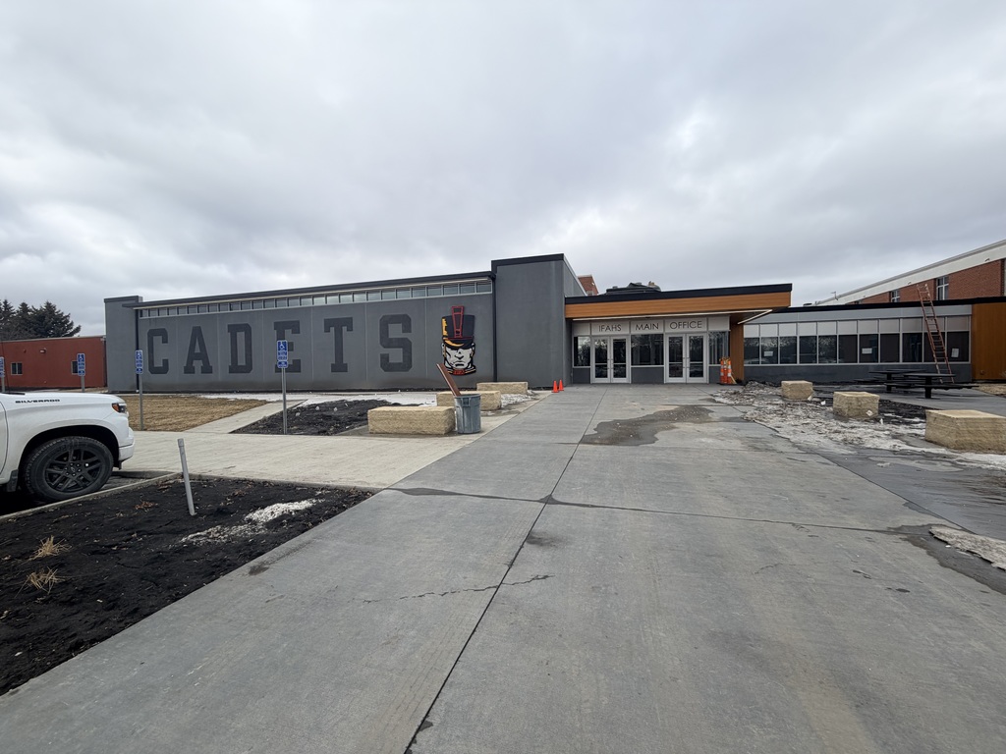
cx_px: 503
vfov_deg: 85.7
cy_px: 377
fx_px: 407
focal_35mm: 14
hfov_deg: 102.1
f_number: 2.2
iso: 32
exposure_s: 1/770
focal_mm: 2.22
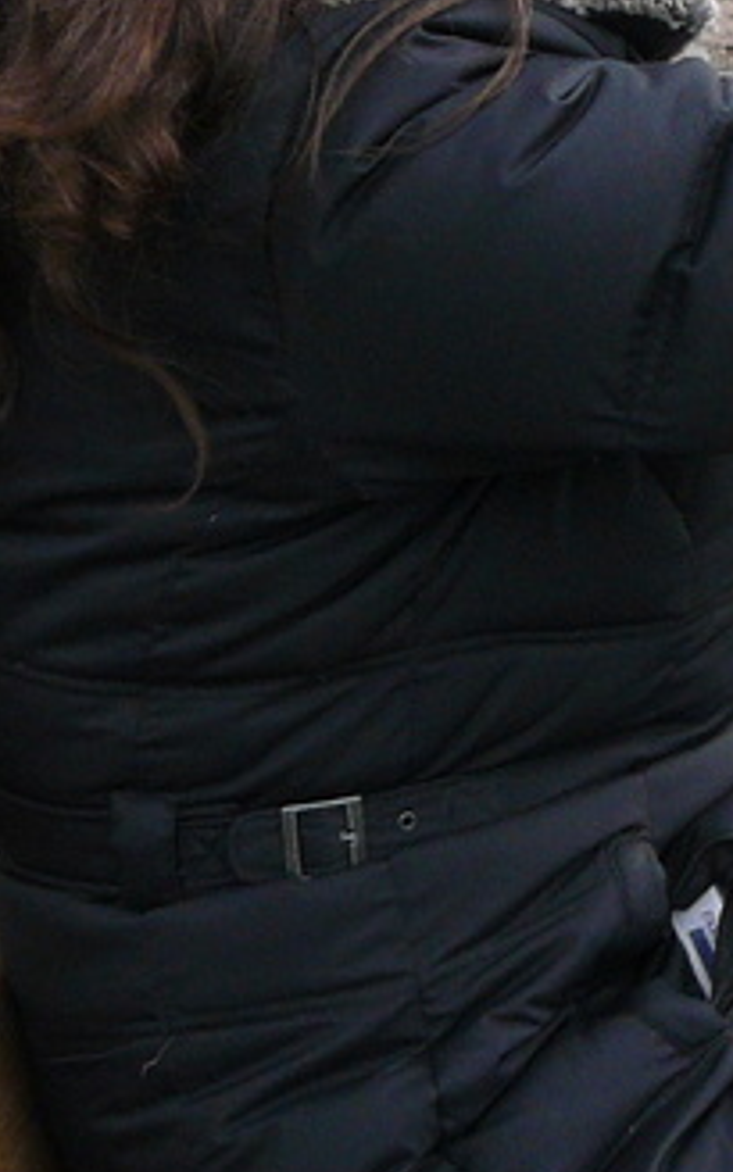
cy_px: 50
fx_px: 4762
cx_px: 1251
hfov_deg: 8.5
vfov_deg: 13.9
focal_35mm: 149
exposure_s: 1/160
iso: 100
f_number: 4
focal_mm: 6
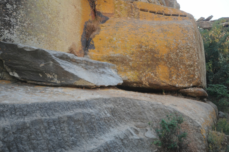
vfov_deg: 43.5
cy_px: 76
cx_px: 114
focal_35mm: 30
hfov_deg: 62.0
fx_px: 191
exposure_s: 1/80
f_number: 5.6
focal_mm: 20
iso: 200
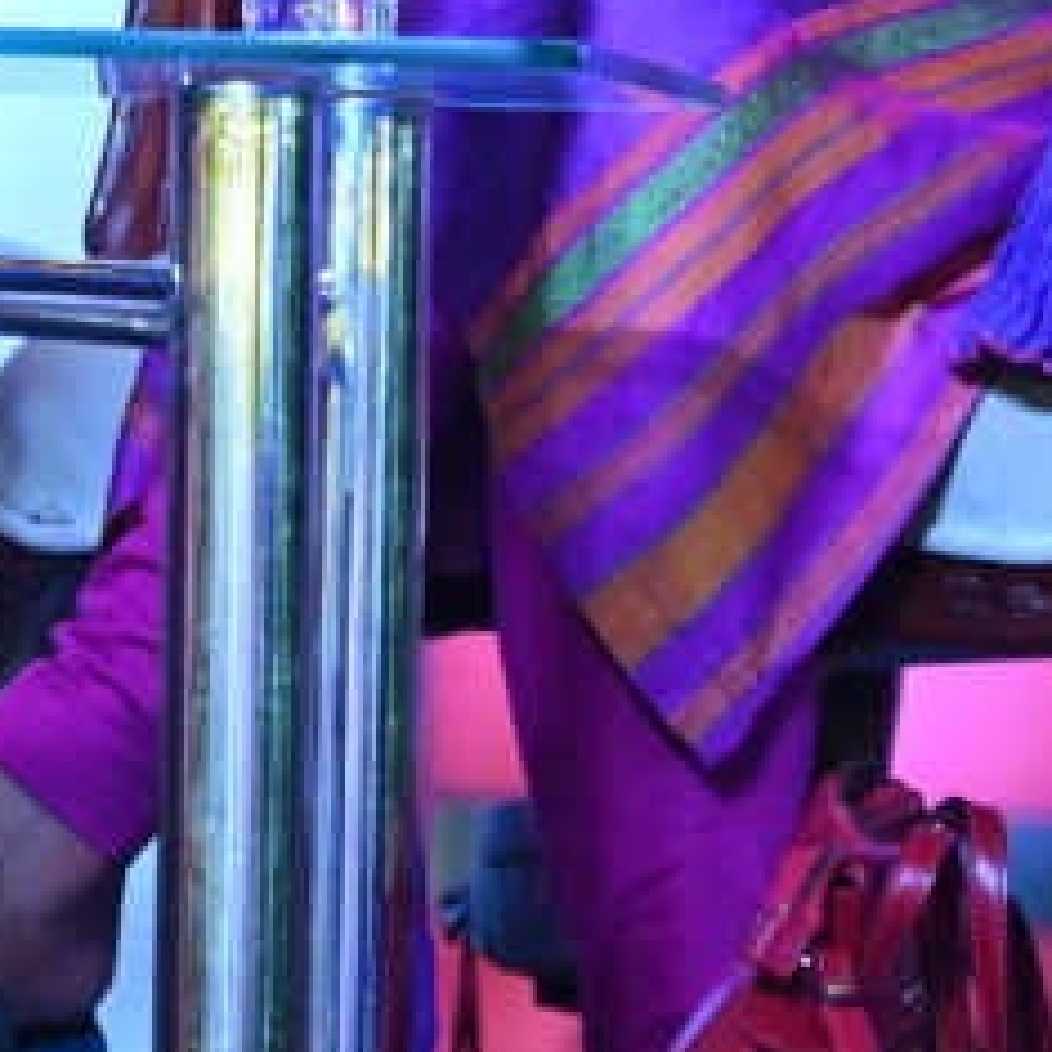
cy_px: -468
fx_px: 17845
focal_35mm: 519
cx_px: -246
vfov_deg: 3.4
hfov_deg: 3.4
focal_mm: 140
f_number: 8
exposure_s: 1/60
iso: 3200
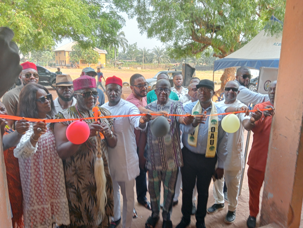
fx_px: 245
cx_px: 152
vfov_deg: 49.9
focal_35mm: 28
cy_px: 114
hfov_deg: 63.4
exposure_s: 1/33.3
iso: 200
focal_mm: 4.04
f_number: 1.8
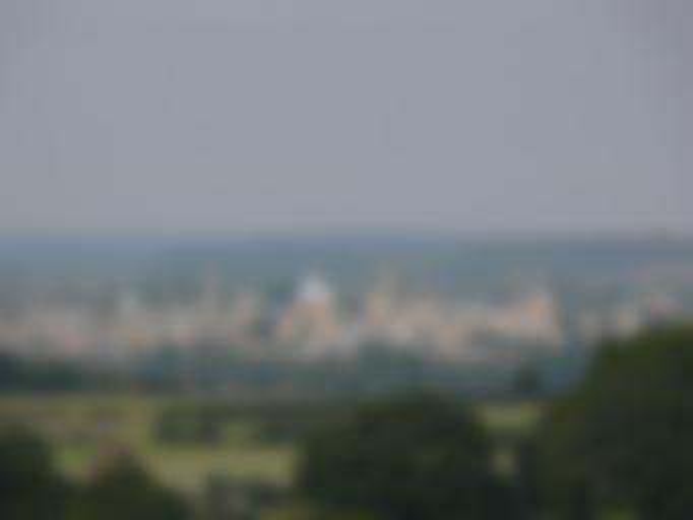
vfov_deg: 3.5
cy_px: 260
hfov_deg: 4.7
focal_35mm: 420
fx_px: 8411
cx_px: 346
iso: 100
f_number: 5.6
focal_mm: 88.8
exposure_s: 1/320
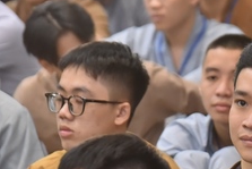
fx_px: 2760
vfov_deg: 3.5
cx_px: 258
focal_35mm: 394
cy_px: 109
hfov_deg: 5.2
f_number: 4.8
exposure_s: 1/160
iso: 4000
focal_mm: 135
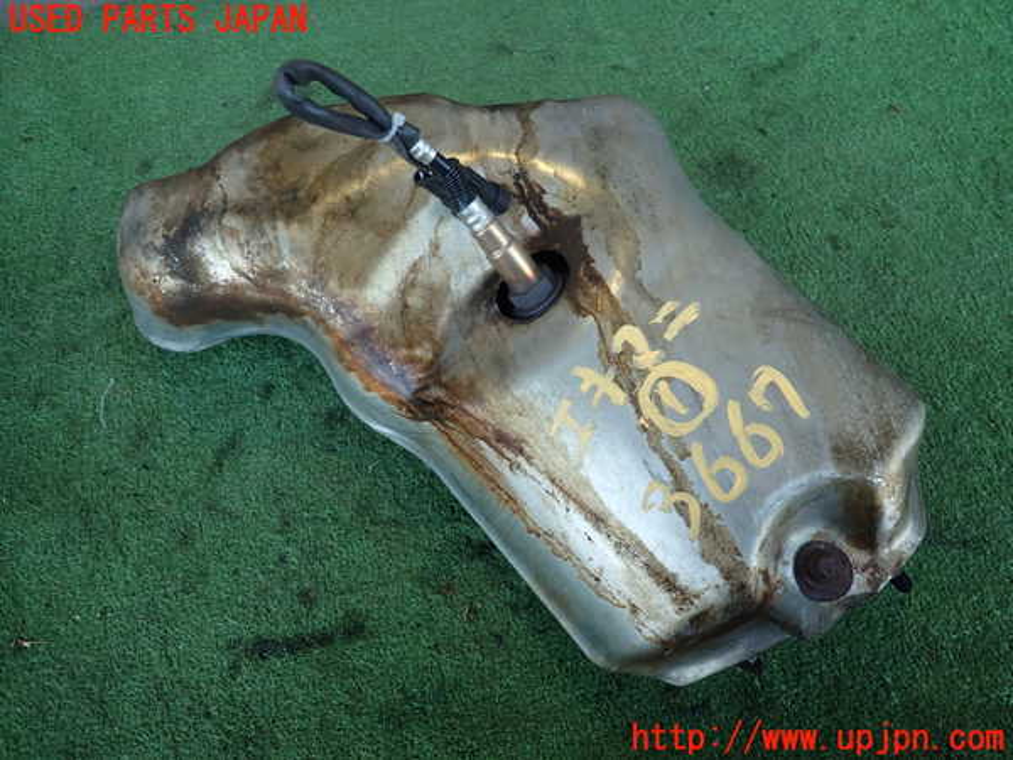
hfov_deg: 69.4
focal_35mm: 25
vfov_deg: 54.9
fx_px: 732
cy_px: 380
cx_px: 506
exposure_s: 1/80
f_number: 2
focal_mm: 4.5
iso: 100
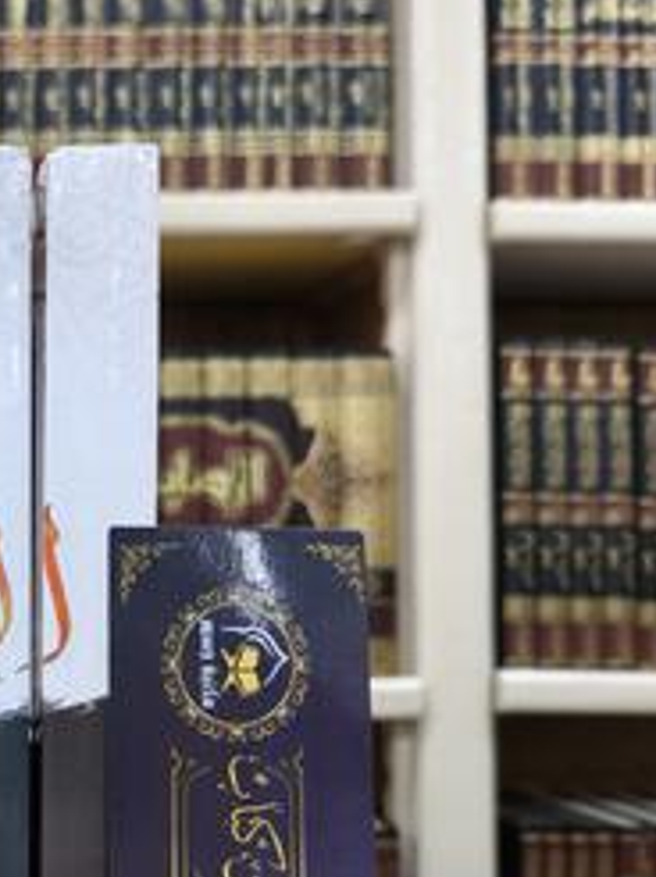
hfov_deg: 22.9
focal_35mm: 59
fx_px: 1493
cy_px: 556
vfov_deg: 32.6
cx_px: -116
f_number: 1.9
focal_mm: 6.92
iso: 125
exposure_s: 1/50
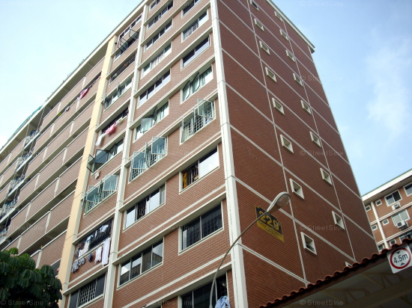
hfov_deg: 50.2
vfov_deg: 38.6
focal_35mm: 37
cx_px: 206
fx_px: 440
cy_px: 154
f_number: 2.8
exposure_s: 1/320
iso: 80
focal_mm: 6.2
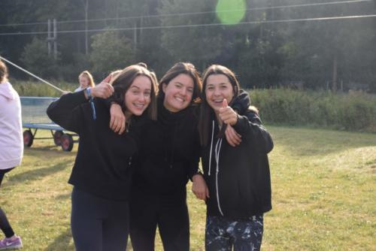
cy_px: 126
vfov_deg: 21.6
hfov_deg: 31.9
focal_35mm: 63
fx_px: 658
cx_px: 188
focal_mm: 42
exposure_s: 1/250
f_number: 8
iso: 280
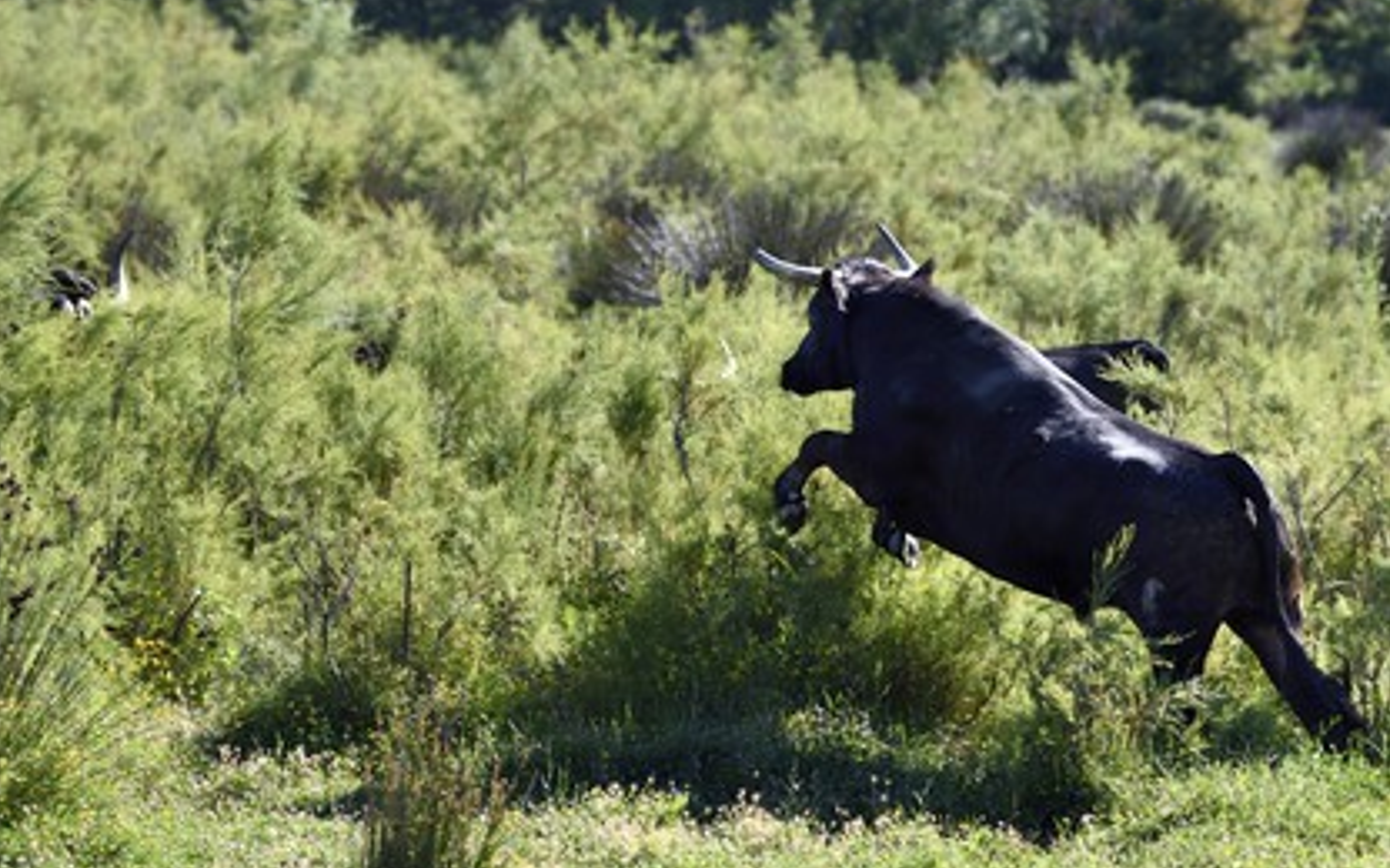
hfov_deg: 12.0
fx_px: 6629
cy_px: 421
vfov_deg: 7.5
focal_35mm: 175
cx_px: 695
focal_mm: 170
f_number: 6.3
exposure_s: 1/800
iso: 400
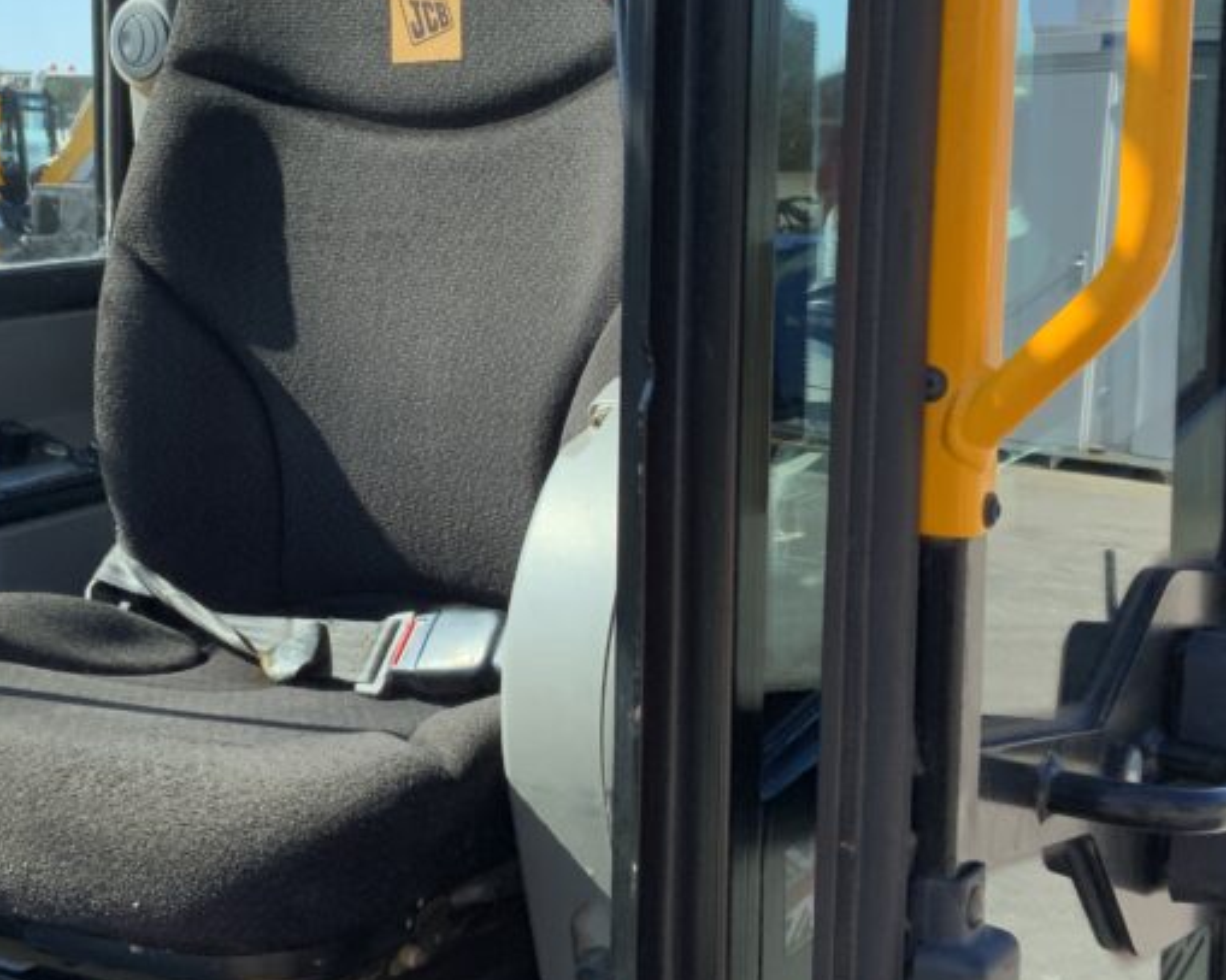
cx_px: 475
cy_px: 436
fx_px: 2068
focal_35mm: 57
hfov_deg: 32.9
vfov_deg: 26.7
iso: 16
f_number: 1.8
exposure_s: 1/770
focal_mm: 3
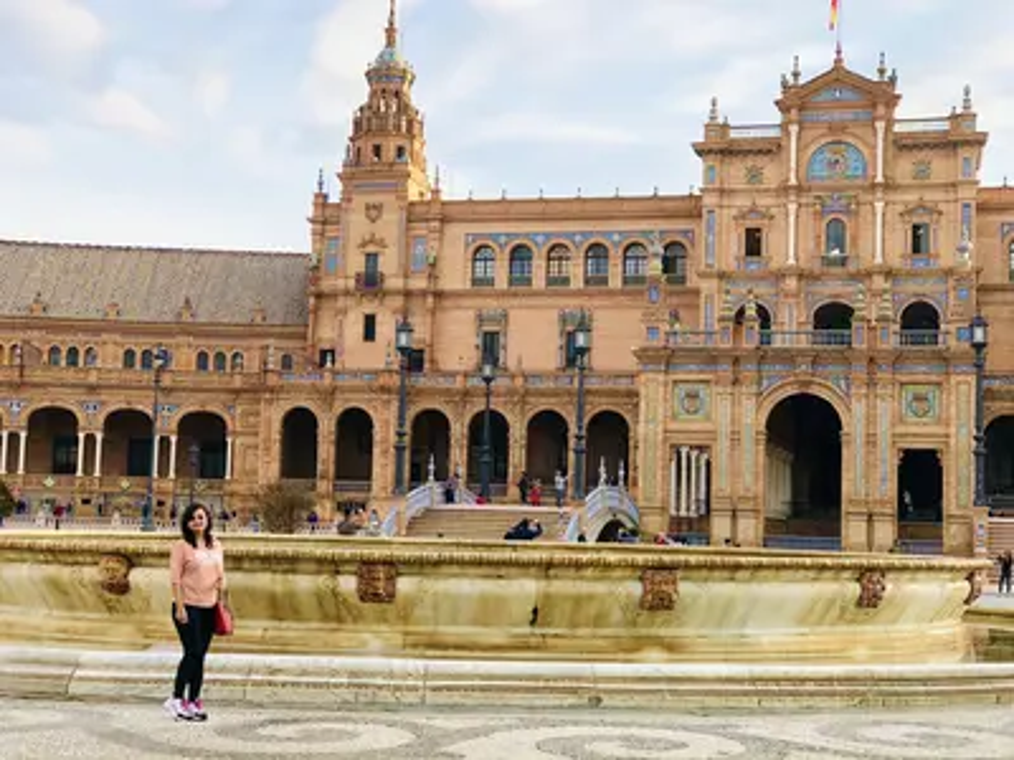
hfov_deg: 33.8
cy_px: 380
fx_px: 1670
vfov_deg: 25.7
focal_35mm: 57
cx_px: 507
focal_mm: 6.6
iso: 20
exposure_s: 1/181
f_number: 2.8
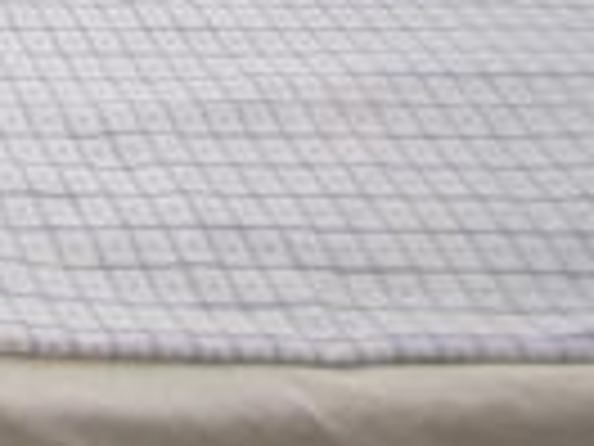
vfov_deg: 14.0
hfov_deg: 16.6
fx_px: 1321
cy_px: -590
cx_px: -691
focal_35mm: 77
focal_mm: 10
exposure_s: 1/160
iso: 250
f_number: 4
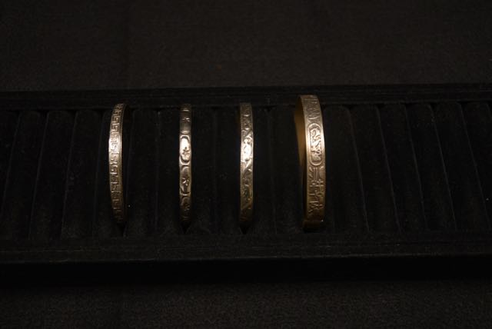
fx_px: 657
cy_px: 164
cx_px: 246
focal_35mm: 48
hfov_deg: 41.1
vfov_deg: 28.1
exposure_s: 1/160
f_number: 5
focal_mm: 32
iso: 160
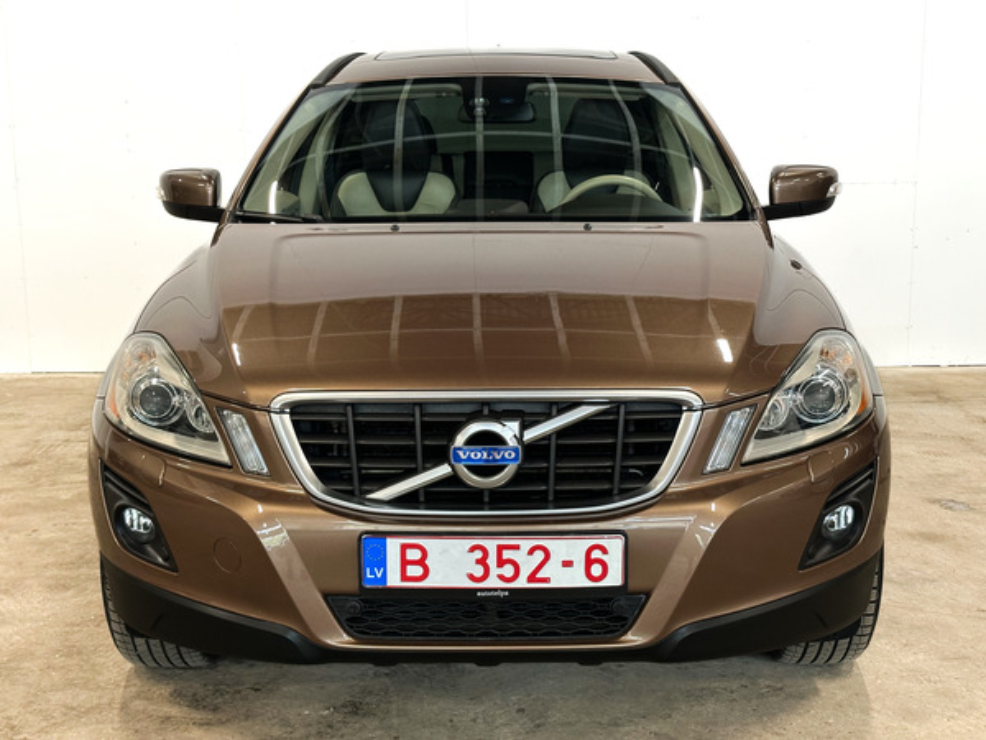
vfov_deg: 30.3
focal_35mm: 48
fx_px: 1367
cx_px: 493
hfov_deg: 39.7
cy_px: 370
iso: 160
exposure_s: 1/50
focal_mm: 6.86
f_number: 1.8
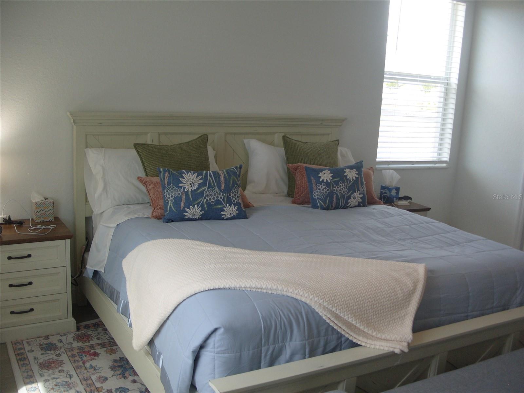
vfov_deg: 40.7
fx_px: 530
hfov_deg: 52.6
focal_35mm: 35
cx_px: 262
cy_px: 196
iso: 100
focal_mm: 7.8
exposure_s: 1/90
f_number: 2.8
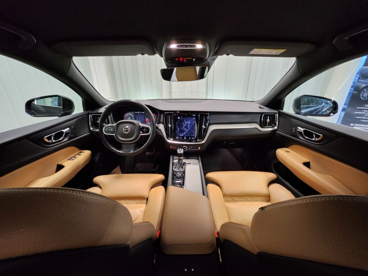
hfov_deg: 106.2
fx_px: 138
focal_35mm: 13
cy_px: 138
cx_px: 184
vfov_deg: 89.9
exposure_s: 1/50
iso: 400
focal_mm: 1.74
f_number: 2.2
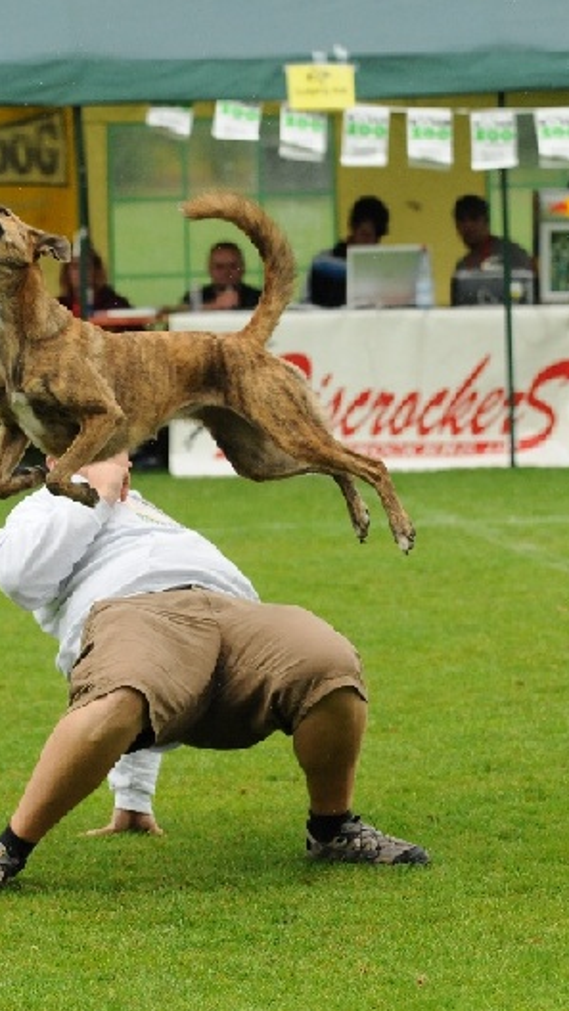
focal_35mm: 195
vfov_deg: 11.0
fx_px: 5230
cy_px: 506
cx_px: 121
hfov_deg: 6.2
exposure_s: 1/2500
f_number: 3.2
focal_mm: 82
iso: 800
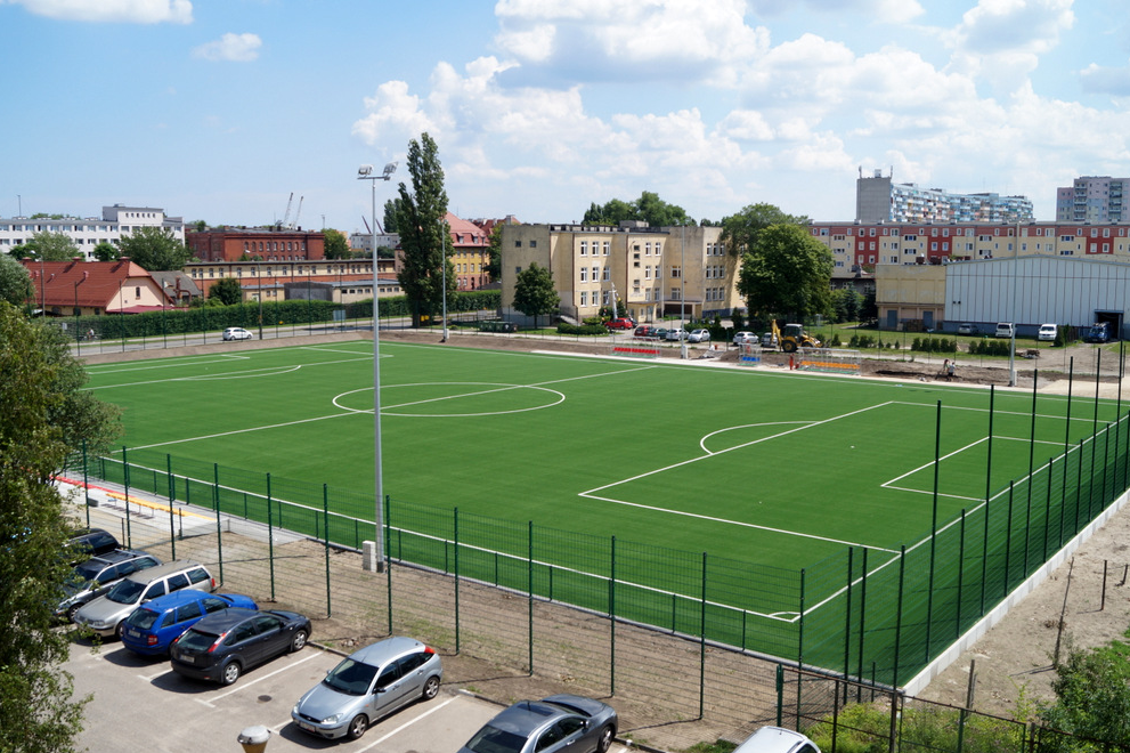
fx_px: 973
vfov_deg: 42.3
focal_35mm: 31
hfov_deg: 60.3
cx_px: 560
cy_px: 371
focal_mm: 20
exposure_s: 1/400
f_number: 6.3
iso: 100
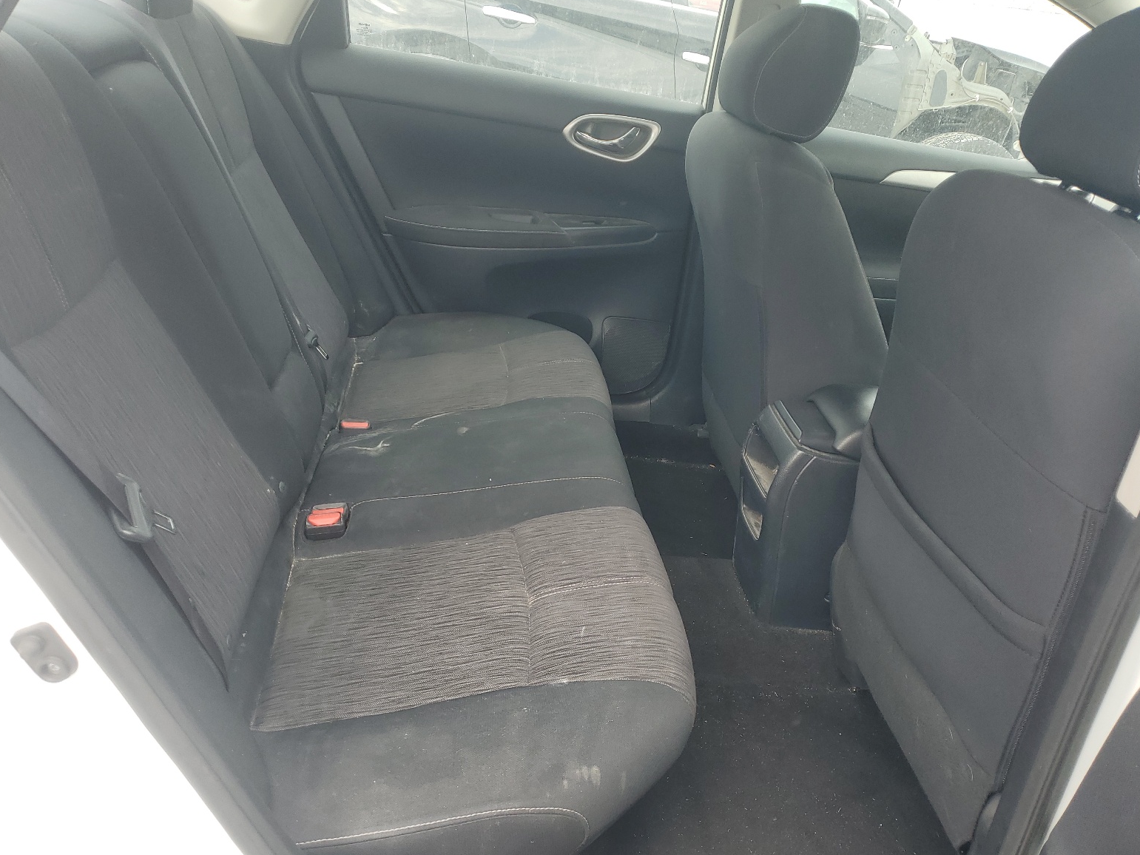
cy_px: 442
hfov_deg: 65.3
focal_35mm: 27
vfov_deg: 51.4
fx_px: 889
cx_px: 564
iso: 50
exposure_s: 1/323
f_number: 1.5
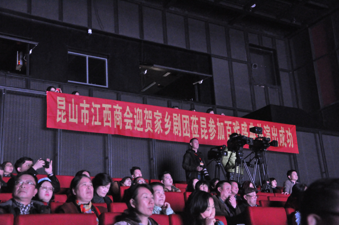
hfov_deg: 37.9
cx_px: 170
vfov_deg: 25.7
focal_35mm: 52
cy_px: 112
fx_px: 494
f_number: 5
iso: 3200
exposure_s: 1/13
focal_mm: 35
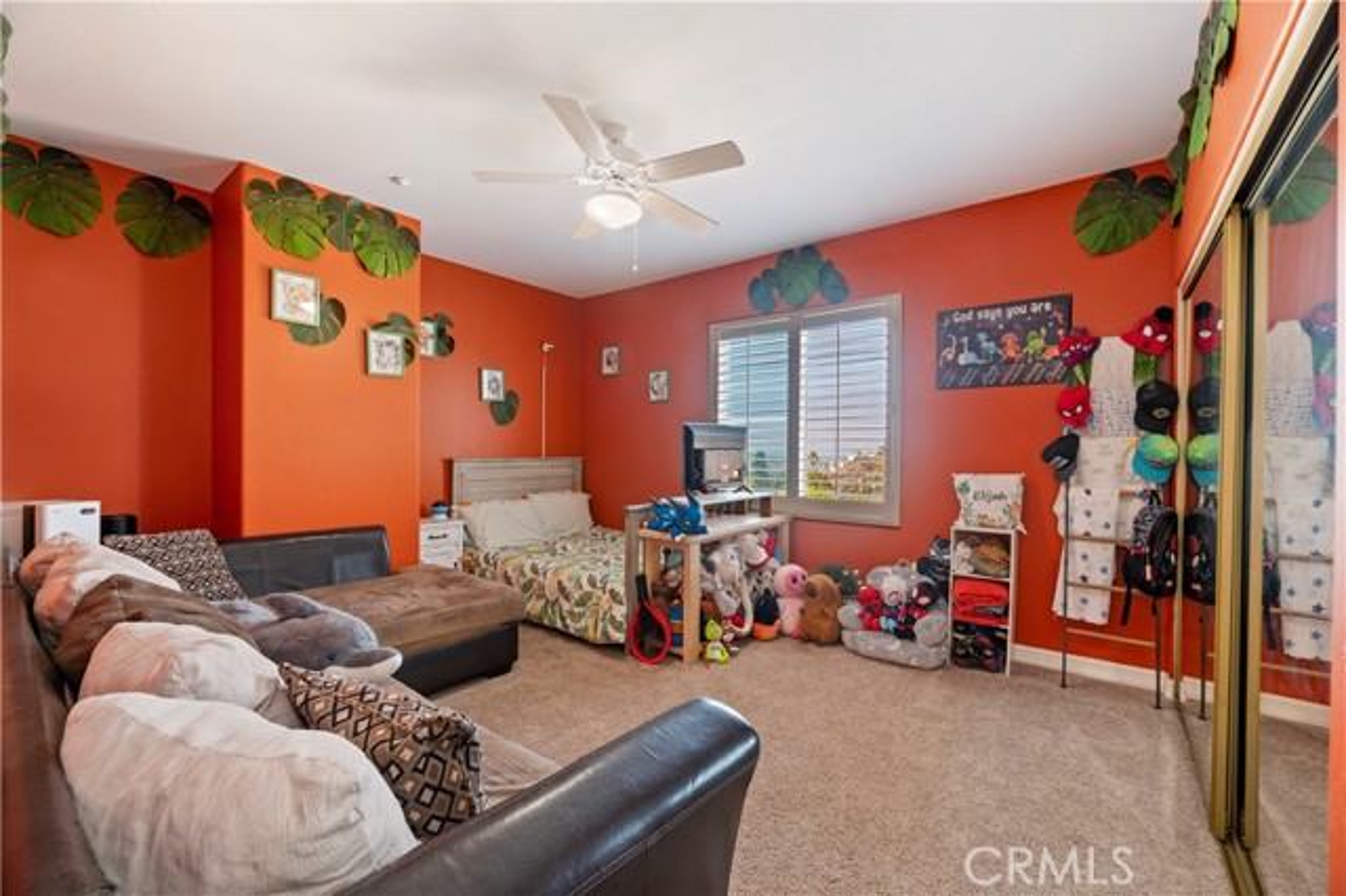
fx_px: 523
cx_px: 673
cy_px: 448
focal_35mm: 14
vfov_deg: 81.1
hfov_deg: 104.3
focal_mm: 14
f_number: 10
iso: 500
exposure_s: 1/4
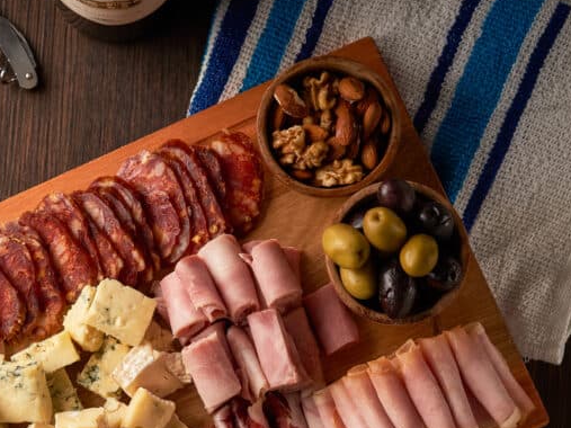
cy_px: 401
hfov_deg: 14.9
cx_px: 140
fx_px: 2177
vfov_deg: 11.1
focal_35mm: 132
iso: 64
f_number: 5.6
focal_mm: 60
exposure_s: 1/160
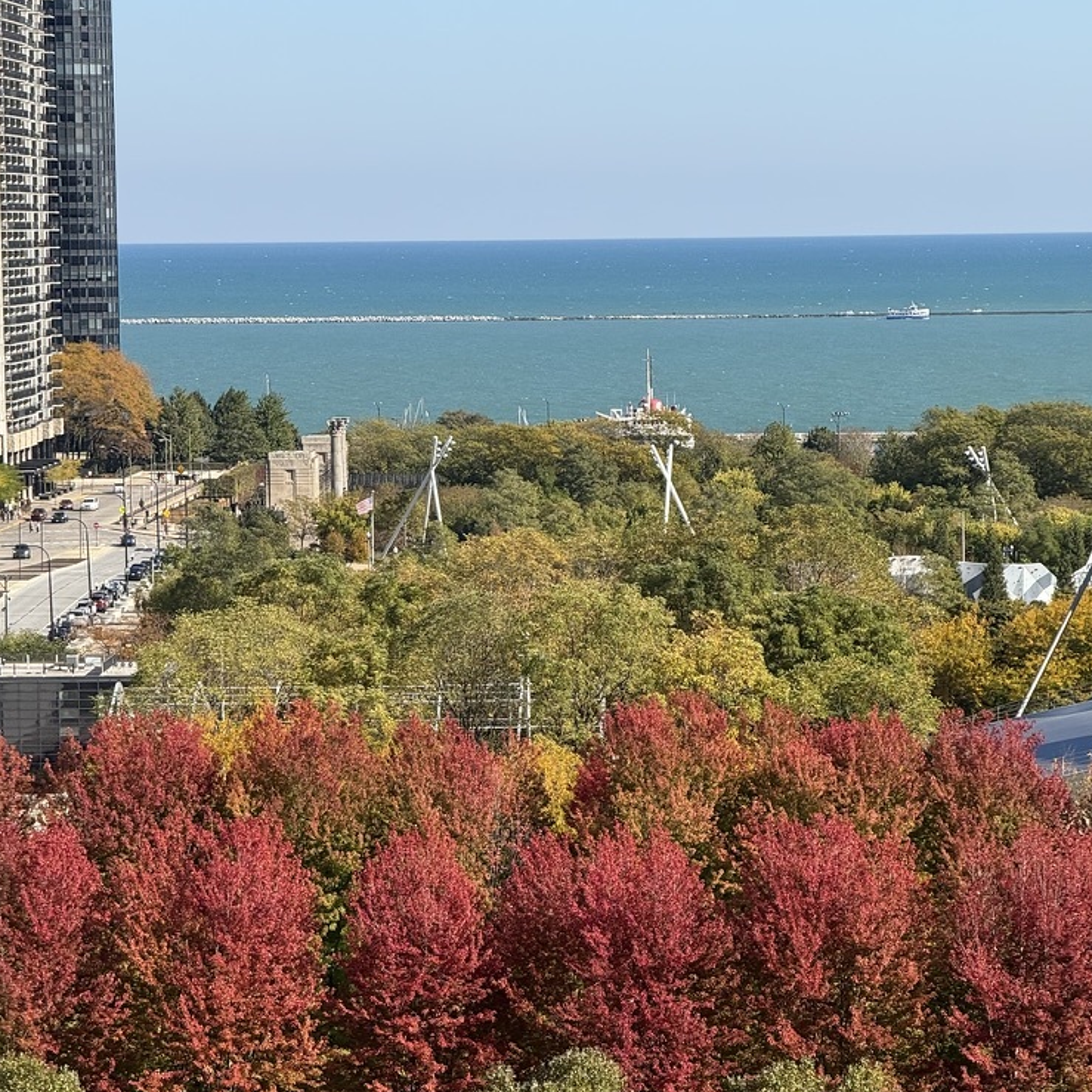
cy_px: 709
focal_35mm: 147
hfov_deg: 11.9
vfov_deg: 11.9
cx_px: 544
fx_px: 5246
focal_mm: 15.66
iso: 50
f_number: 2.8
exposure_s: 1/1130
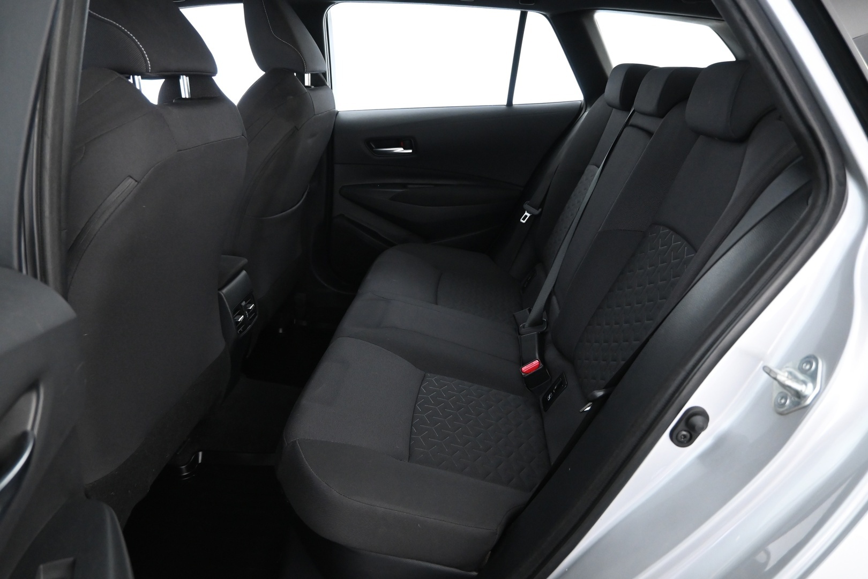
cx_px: 434
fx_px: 579
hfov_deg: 73.7
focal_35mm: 24
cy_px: 290
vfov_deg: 53.1
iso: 2800
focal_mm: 16
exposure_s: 1/25
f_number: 3.5
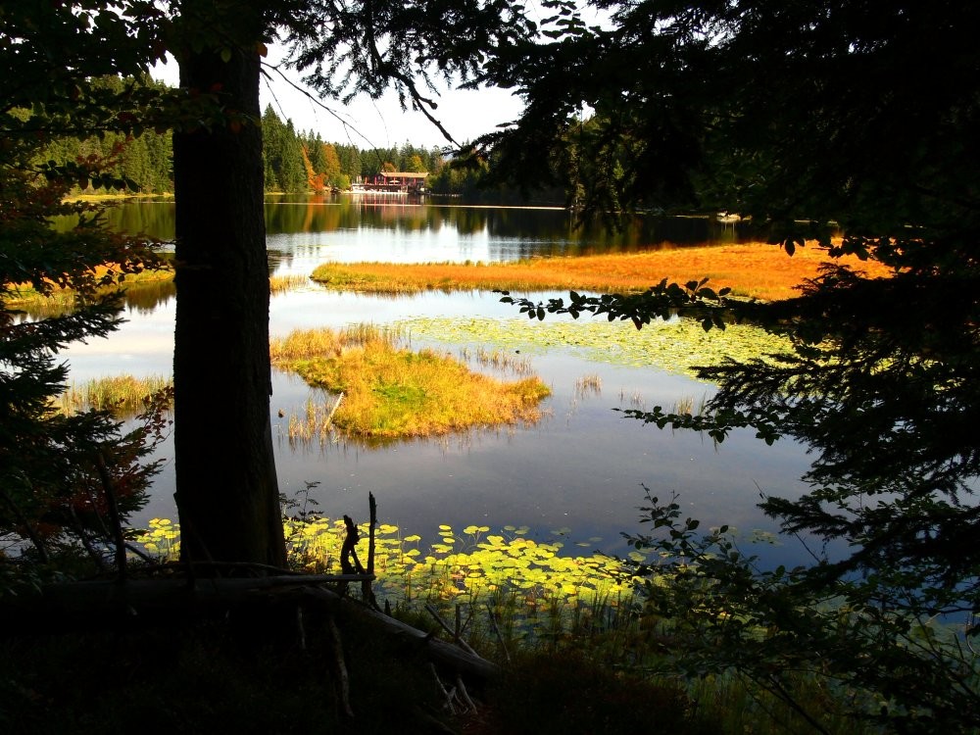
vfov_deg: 40.7
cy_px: 368
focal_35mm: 35
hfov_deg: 52.6
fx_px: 991
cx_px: 490
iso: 80
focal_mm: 7.4
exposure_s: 1/125
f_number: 5.6
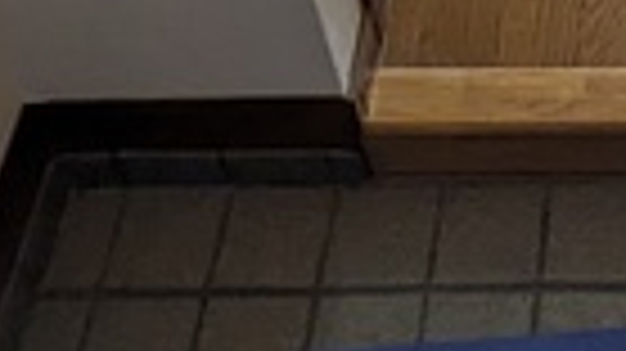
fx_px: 1742
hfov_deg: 19.1
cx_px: 772
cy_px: -544
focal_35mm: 105
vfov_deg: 9.9
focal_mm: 1.83
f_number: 2.2
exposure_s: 1/40
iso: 50
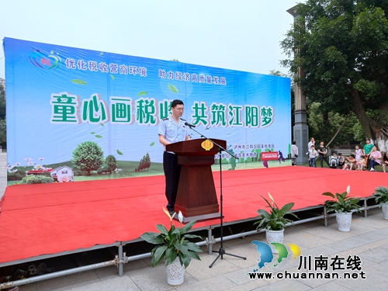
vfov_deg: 46.8
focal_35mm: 30
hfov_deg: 60.0
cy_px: 146
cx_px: 194
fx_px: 336
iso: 54
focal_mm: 3.95
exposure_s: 1/226
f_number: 1.8
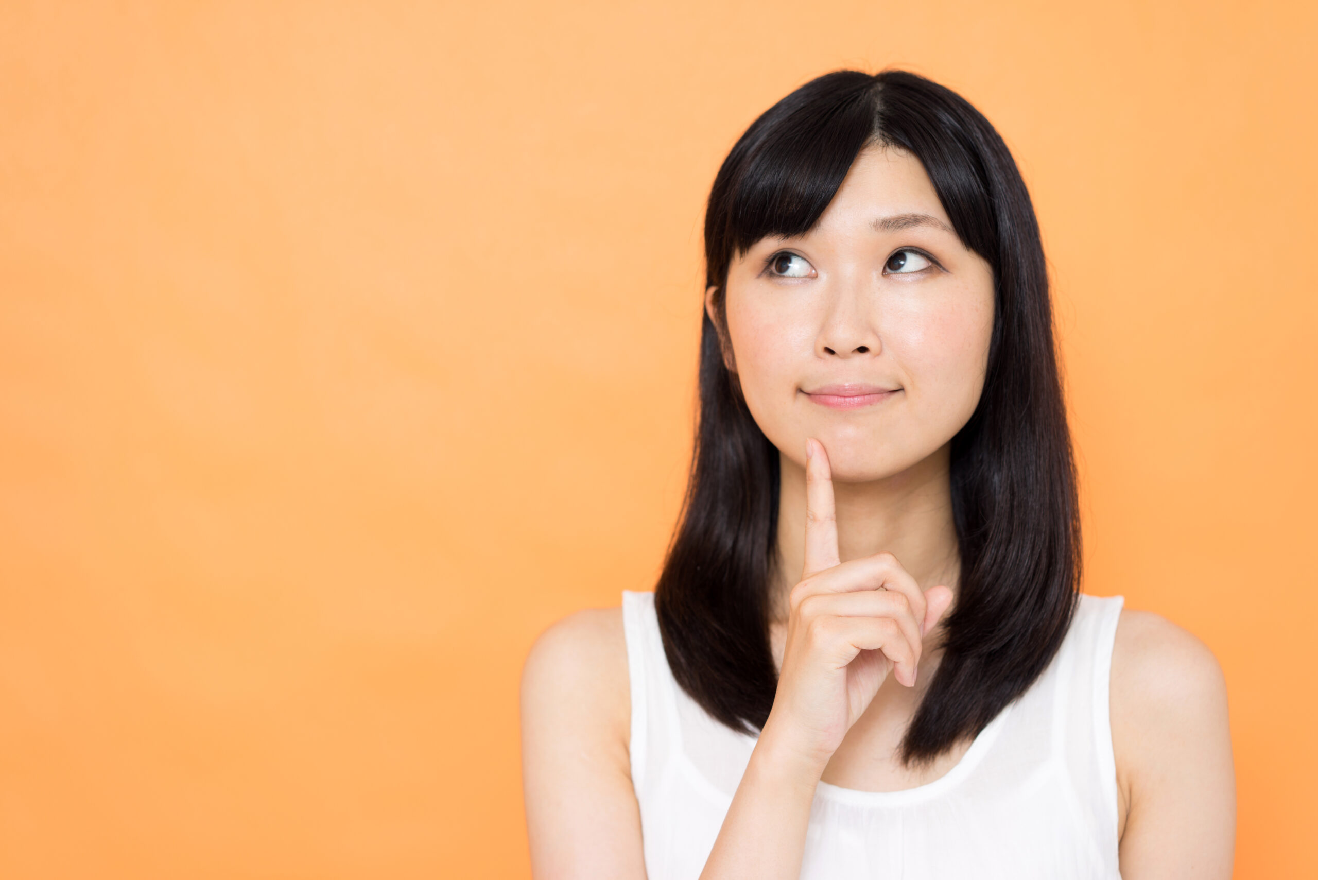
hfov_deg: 36.2
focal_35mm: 55
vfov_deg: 24.6
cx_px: 659
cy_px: 440
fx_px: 2014
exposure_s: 1/100
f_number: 2.8
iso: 100
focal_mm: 55
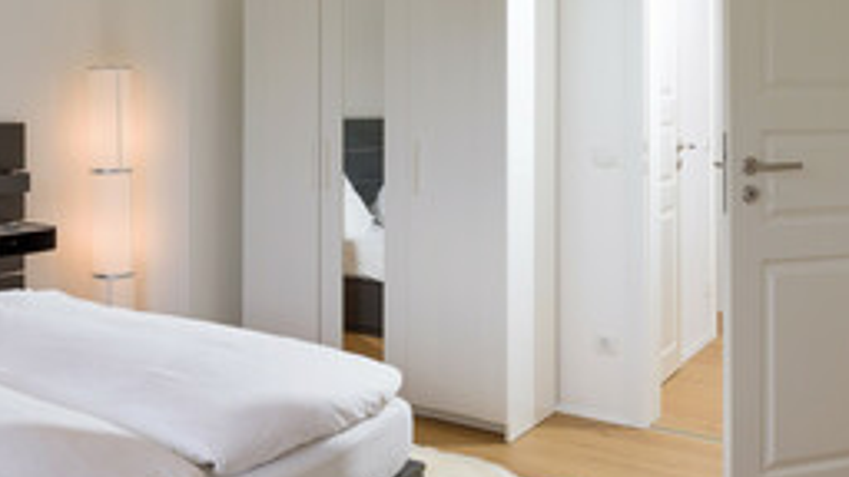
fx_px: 900
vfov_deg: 29.2
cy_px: 113
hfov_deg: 47.6
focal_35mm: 40
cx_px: 166
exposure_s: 1/80
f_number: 8
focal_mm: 21
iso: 400
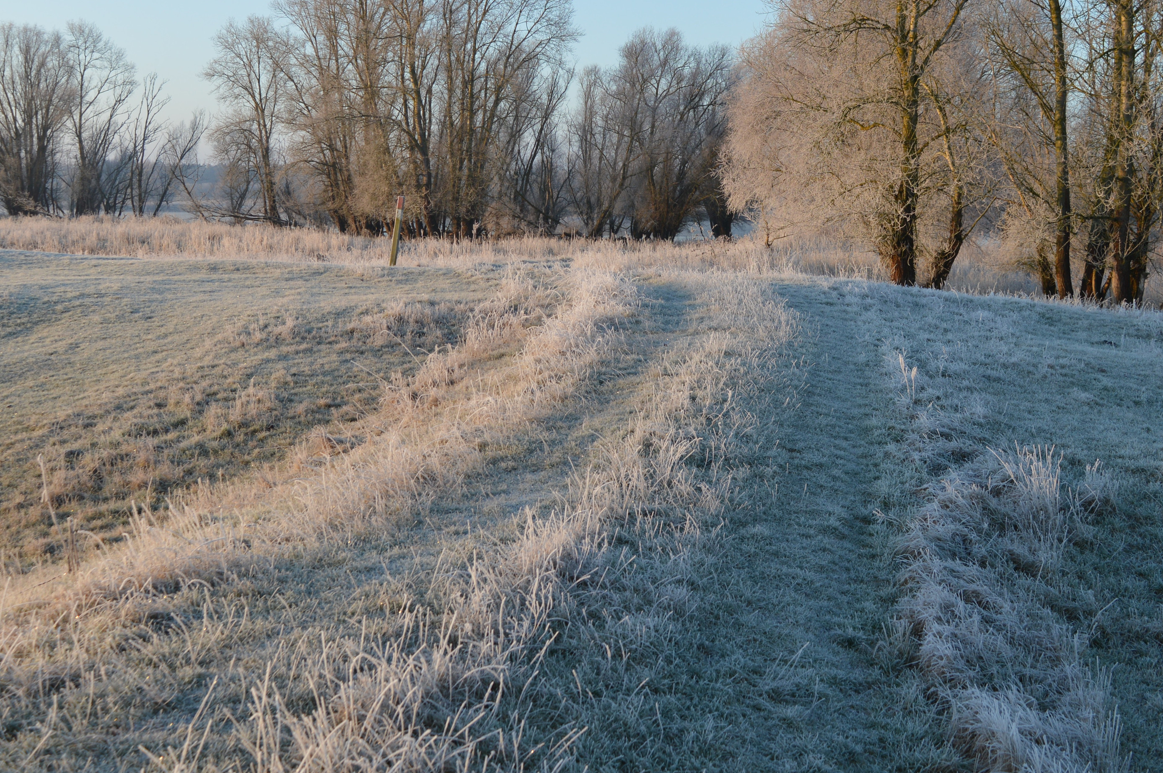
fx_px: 1670
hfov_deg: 38.4
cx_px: 537
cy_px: 205
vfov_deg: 25.8
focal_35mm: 52
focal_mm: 23
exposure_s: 1/125
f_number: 5.6
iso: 100
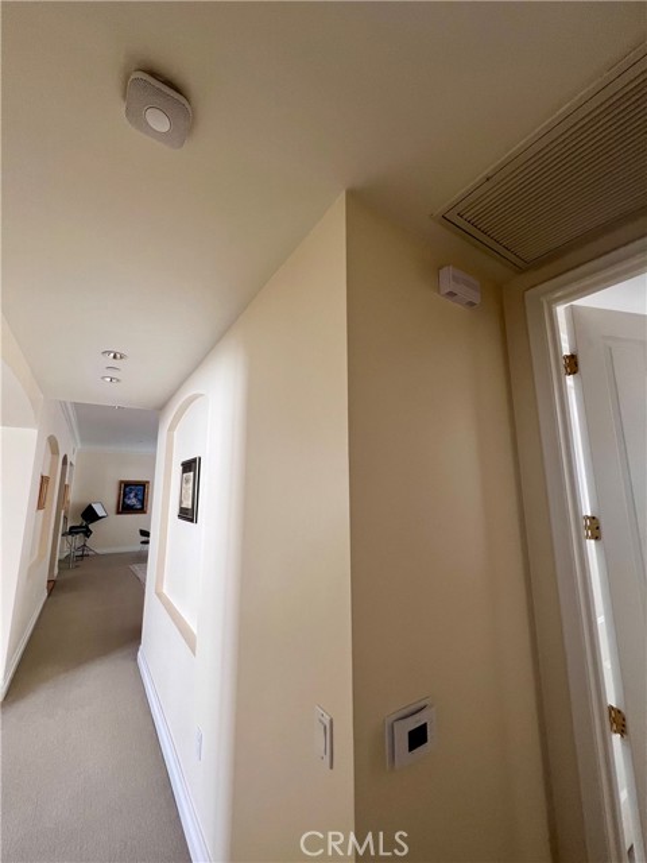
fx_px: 324
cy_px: 432
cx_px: 324
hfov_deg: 89.9
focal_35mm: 13
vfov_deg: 106.2
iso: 100
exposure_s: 1/99
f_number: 1.8
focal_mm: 1.57
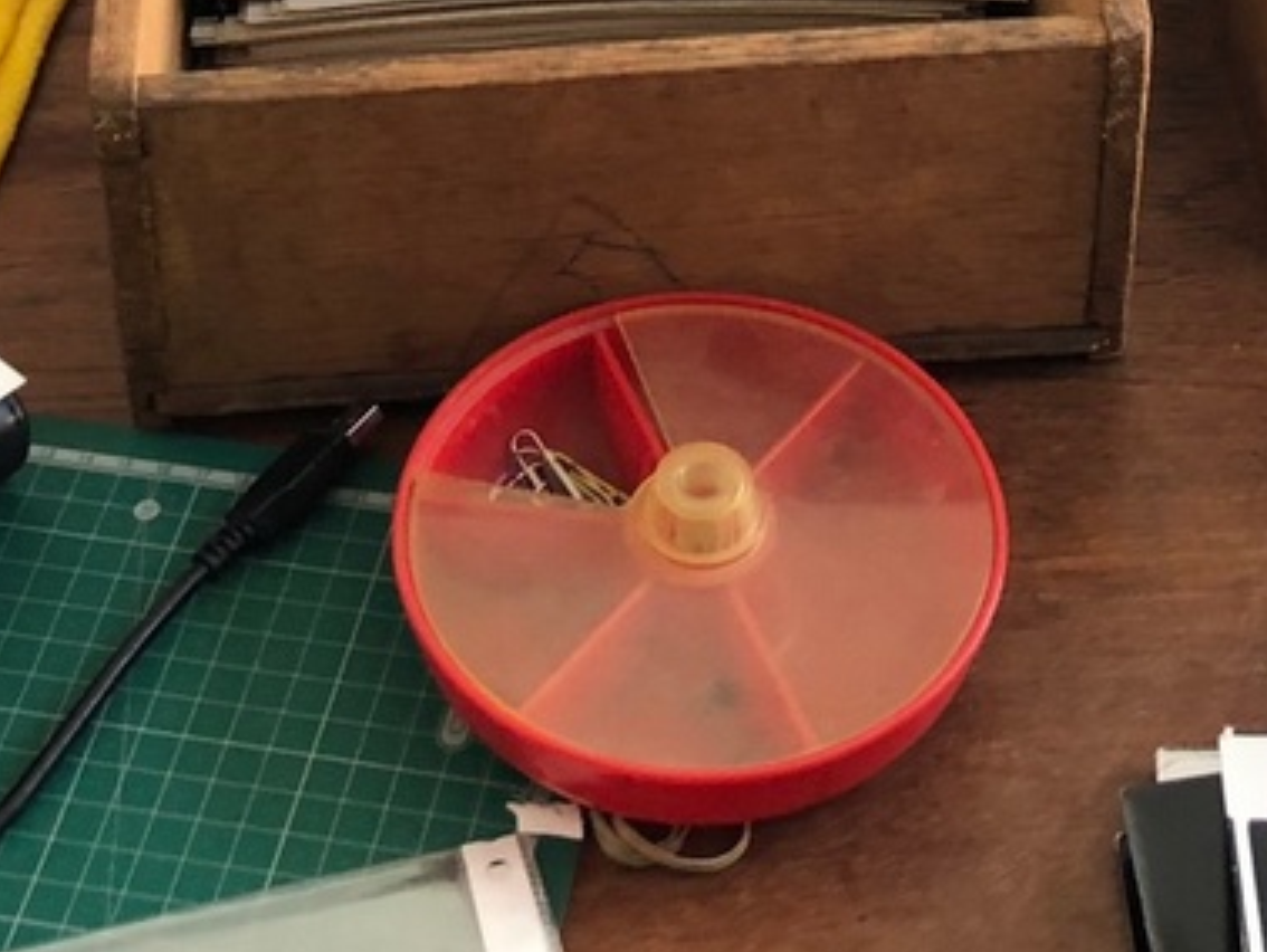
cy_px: -516
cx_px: 814
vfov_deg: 14.8
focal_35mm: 92
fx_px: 3369
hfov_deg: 21.2
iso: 40
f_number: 1.8
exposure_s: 1/33
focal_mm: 3.99
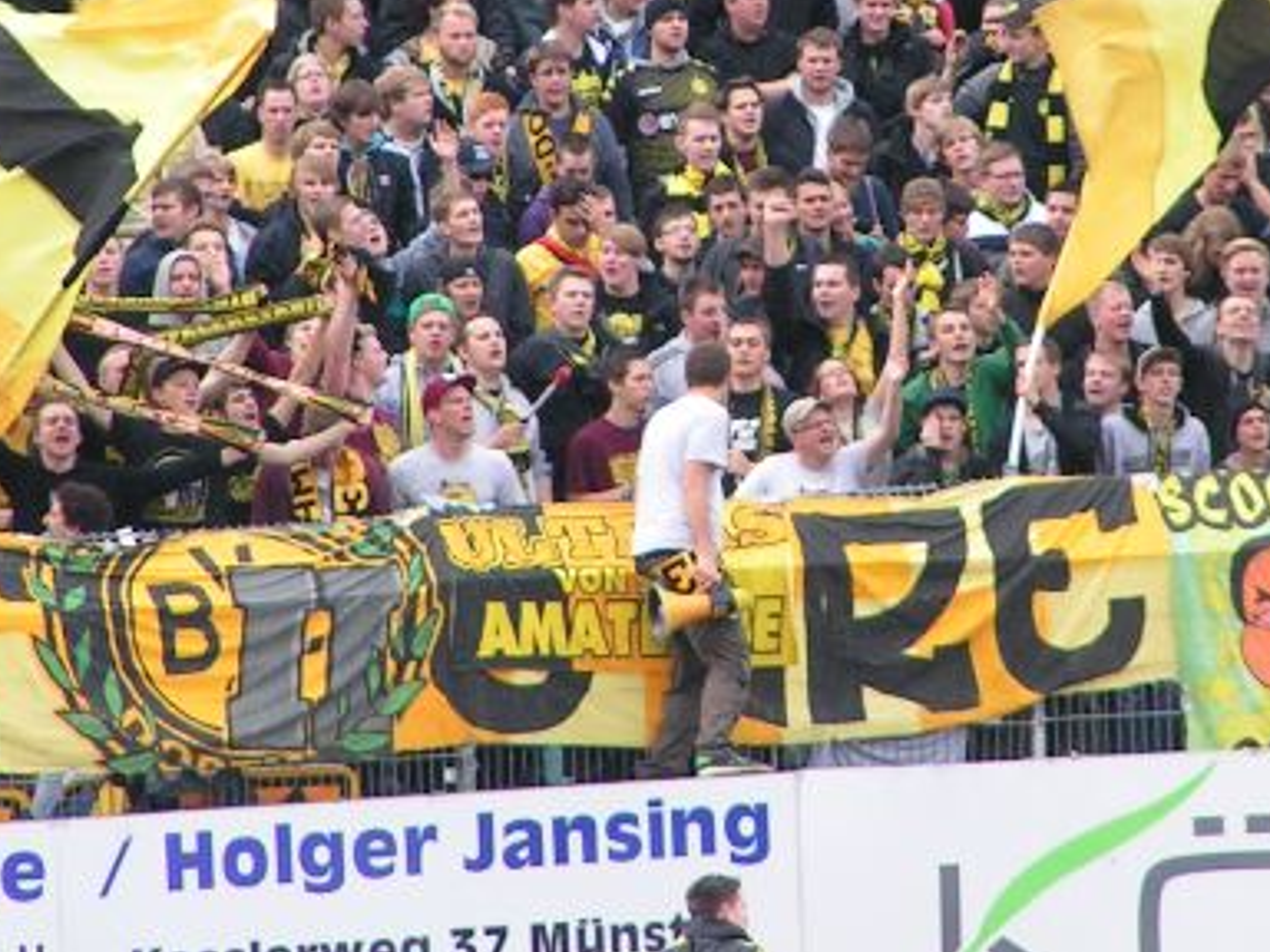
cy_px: 119
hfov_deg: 2.8
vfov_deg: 2.1
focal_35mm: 709
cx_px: 794
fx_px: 26012
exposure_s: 1/400
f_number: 3.5
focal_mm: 52
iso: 100
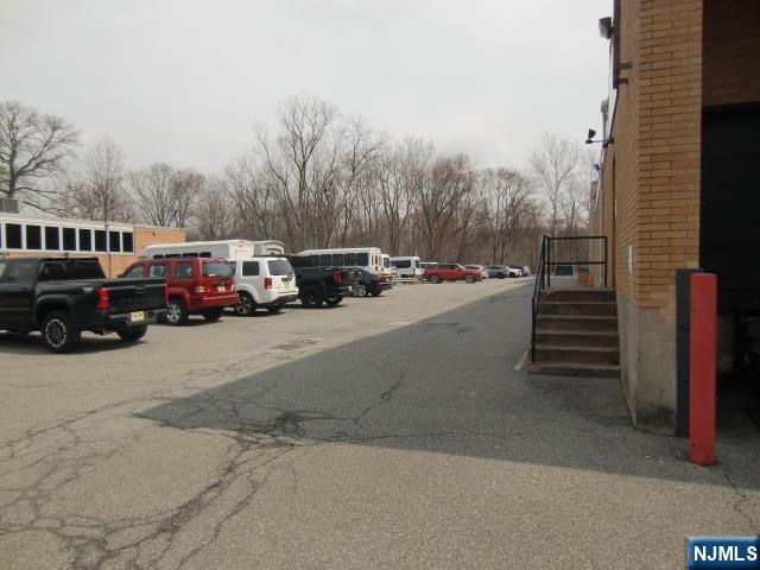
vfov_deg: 56.8
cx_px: 380
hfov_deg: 71.6
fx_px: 527
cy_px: 285
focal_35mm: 24
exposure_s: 1/320
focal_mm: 4.3
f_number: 7.5
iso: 64
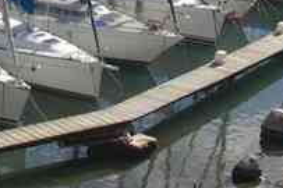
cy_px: -125
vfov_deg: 8.5
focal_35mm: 155
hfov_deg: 13.1
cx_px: 21
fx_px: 1221
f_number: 8
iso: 100
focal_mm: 21
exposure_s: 1/250
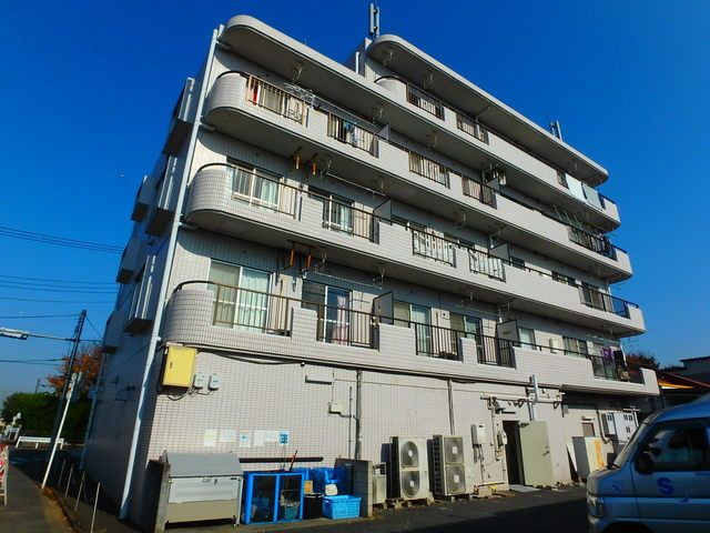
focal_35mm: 21
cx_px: 355
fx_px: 431
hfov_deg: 79.0
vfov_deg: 63.4
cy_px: 266
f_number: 6
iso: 125
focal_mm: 3.7
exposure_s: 1/1000
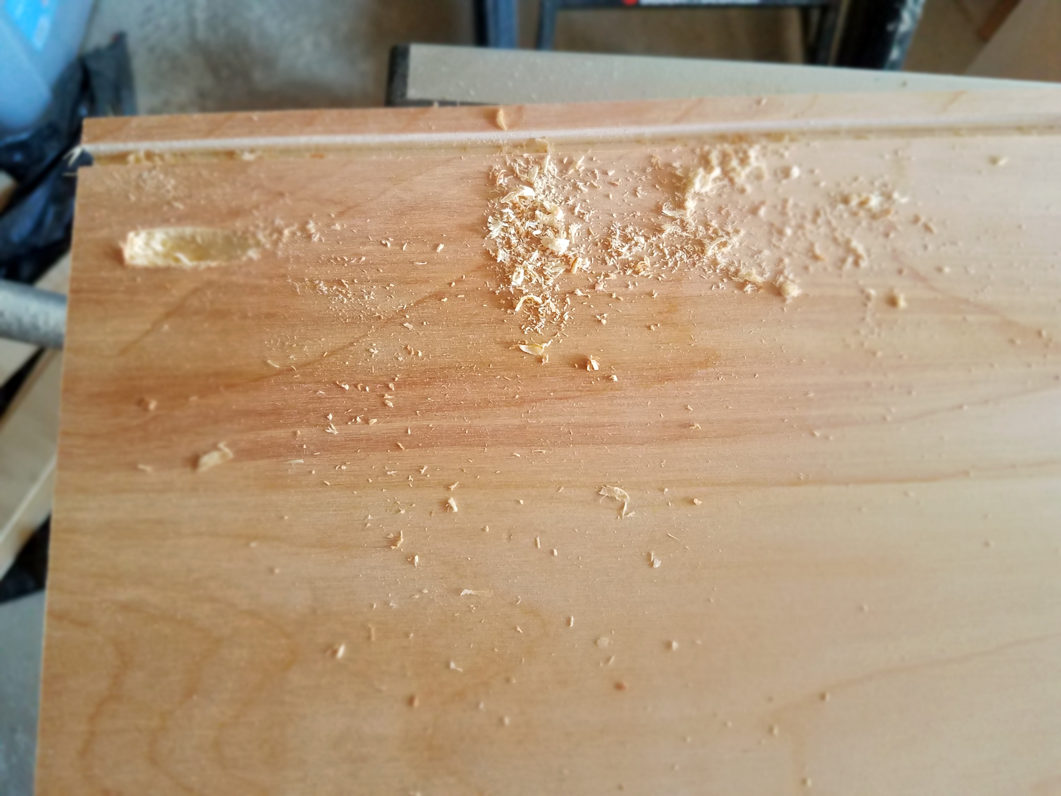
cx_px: 530
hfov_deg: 67.3
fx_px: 797
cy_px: 398
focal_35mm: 26
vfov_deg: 53.1
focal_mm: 4.2
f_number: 1.7
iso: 160
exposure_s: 1/60
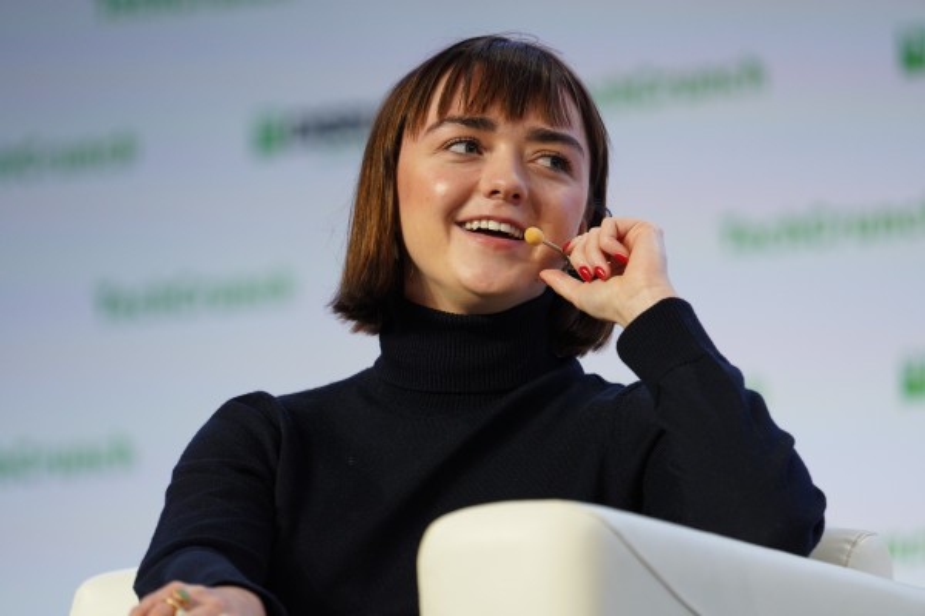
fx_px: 9583
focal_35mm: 373
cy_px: 308
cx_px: 462
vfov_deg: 3.7
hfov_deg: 5.5
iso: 1600
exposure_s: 1/320
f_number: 5.6
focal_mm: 373
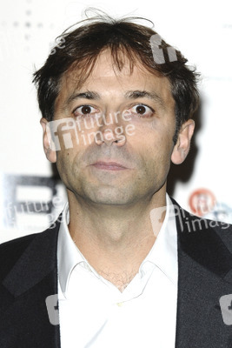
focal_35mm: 195
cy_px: 174
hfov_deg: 7.0
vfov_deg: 10.5
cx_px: 116
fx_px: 1883
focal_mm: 130
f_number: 4.5
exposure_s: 1/200
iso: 320
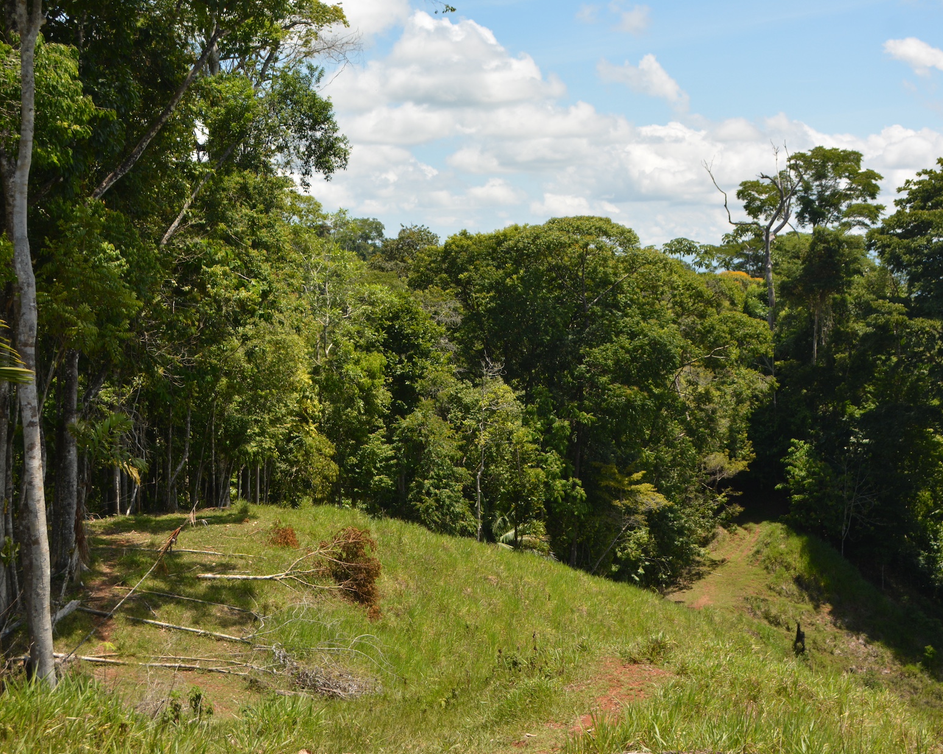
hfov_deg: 34.2
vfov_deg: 27.6
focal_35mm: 55
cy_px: 379
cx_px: 461
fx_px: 1535
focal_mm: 32
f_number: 9
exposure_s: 1/200
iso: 100
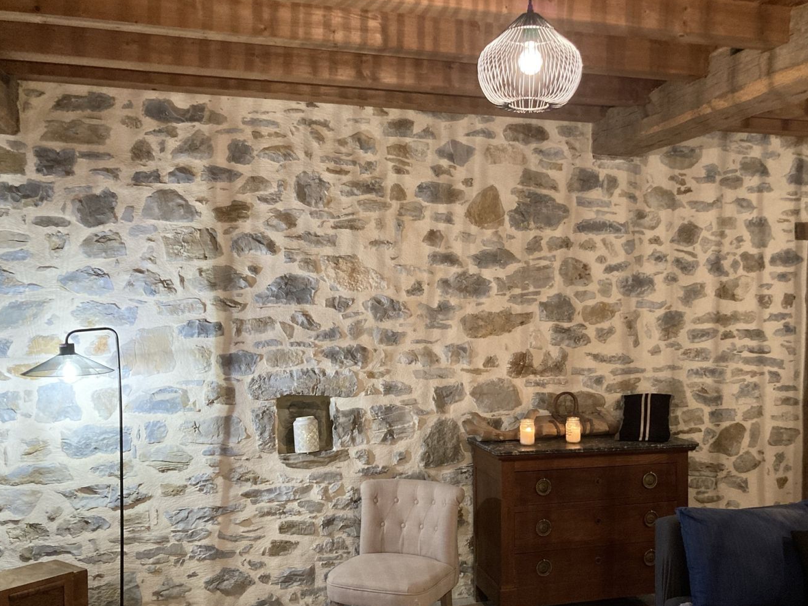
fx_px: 793
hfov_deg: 53.7
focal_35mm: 34
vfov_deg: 41.7
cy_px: 345
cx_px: 477
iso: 400
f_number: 1.8
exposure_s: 1/33
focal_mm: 3.99
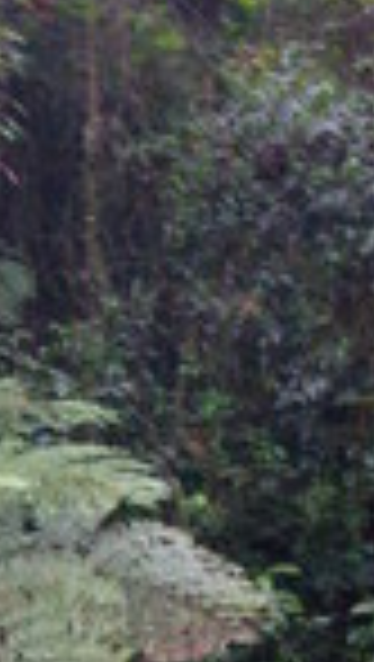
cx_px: 23
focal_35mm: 133
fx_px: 2338
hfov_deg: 9.1
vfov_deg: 15.9
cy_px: 626
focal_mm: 26
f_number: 4
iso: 800
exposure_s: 1/2
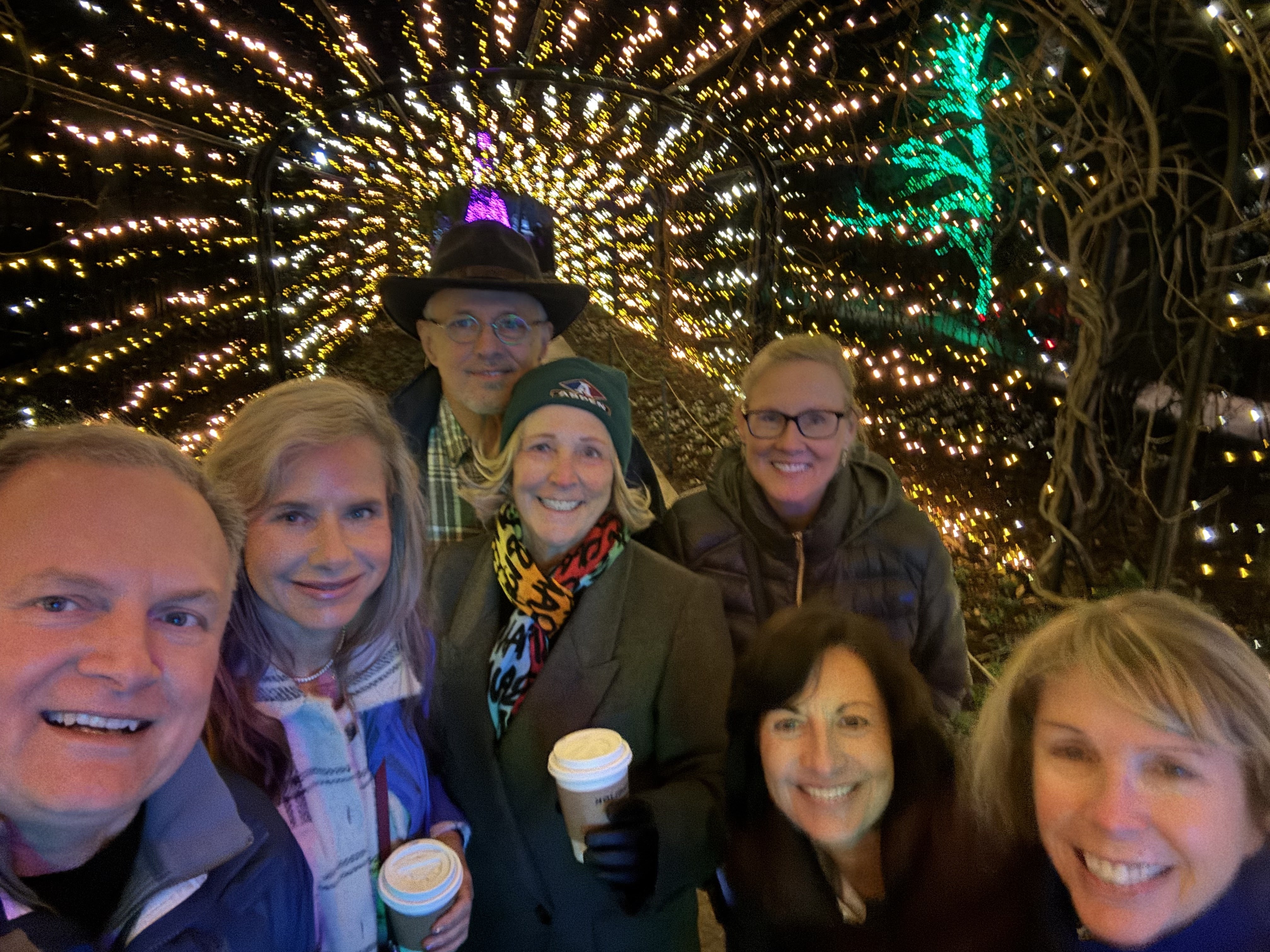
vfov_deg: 58.9
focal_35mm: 23
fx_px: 844
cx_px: 635
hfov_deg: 73.9
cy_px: 476
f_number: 1.9
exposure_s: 1/8
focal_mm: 2.69
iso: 640
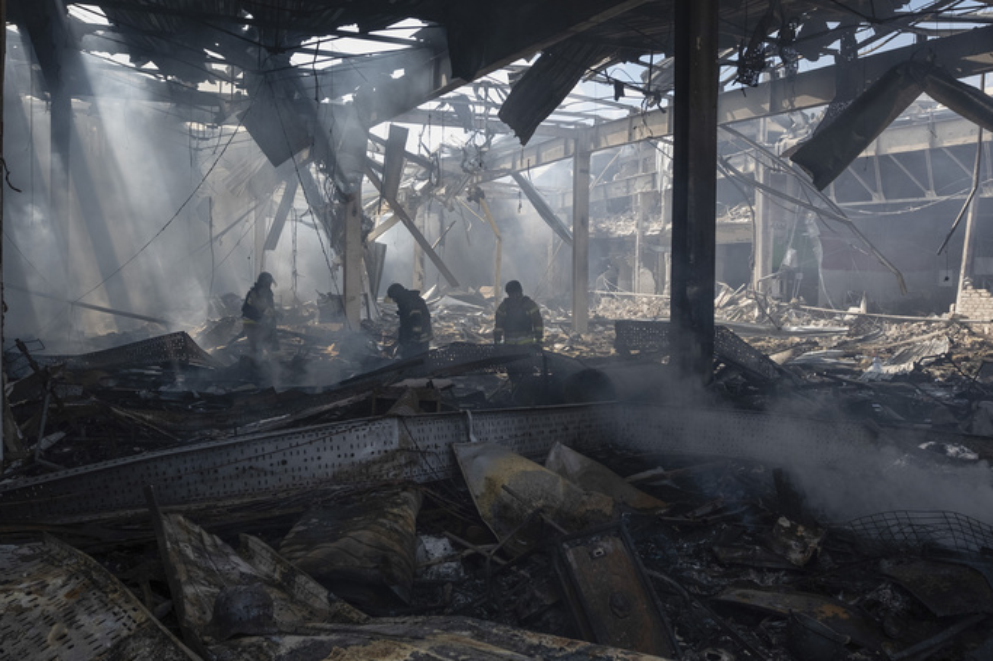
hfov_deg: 61.8
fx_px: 827
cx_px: 445
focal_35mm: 30
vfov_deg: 43.5
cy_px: 299
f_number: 3.6
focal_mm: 13
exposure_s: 1/1000
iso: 400
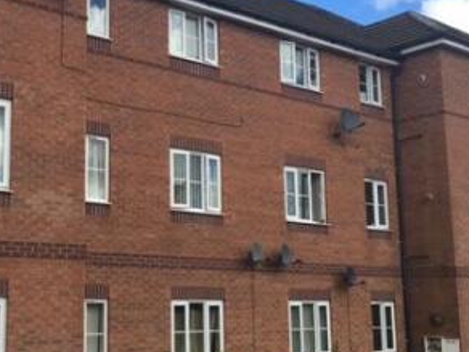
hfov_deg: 32.8
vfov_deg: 25.2
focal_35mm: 58
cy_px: 182
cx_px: 139
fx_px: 786
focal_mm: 4.15
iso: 25
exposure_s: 1/746
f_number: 2.2
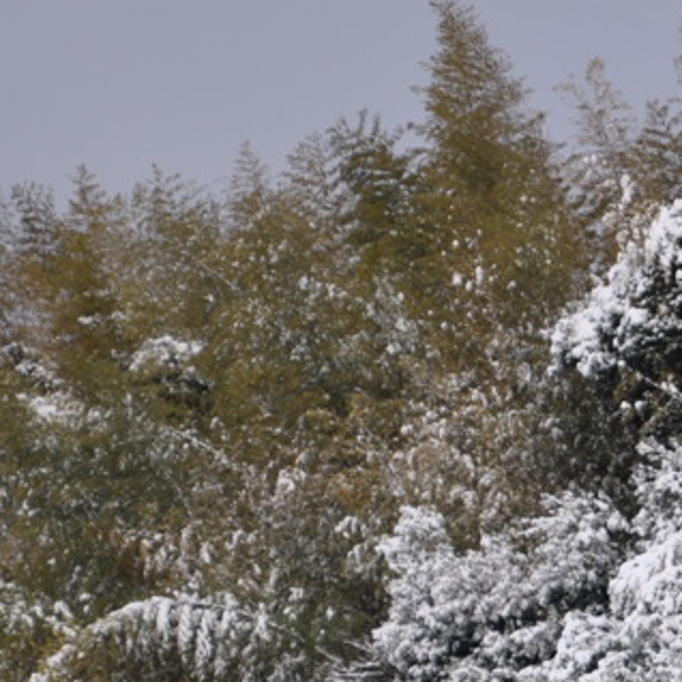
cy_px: 680
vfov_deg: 5.7
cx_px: 774
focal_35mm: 307
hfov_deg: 5.7
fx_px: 6851
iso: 200
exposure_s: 1/250
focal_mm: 75
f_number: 5.3
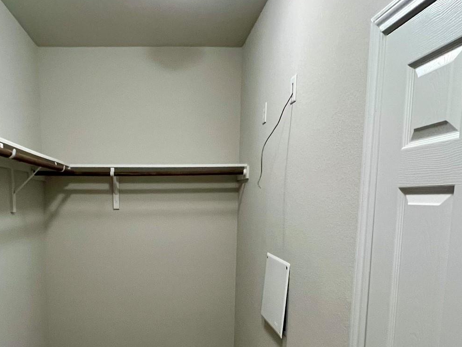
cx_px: 168
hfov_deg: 64.2
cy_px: 251
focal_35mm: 27
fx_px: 360
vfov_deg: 49.7
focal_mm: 1.57
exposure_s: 1/60
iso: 500
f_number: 1.8
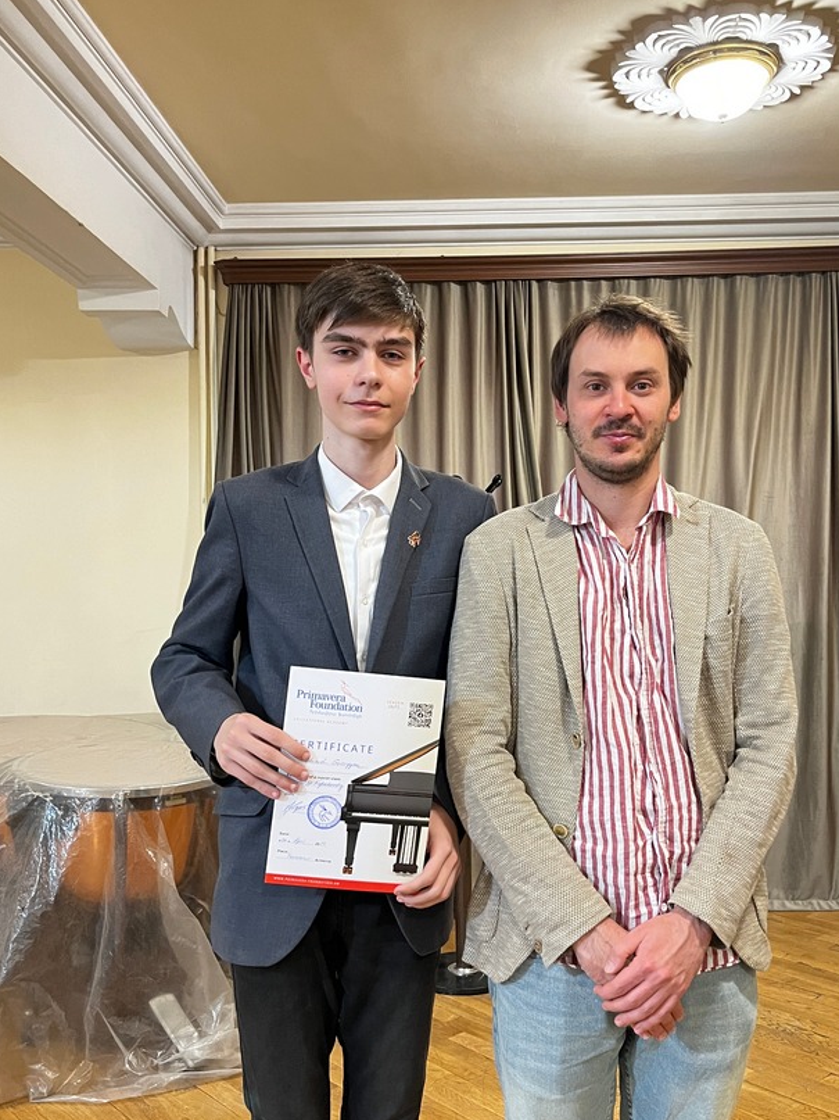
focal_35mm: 33
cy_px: 594
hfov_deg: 42.8
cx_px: 480
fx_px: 1067
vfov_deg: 55.3
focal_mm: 5.1
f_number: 1.6
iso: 400
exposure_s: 1/50
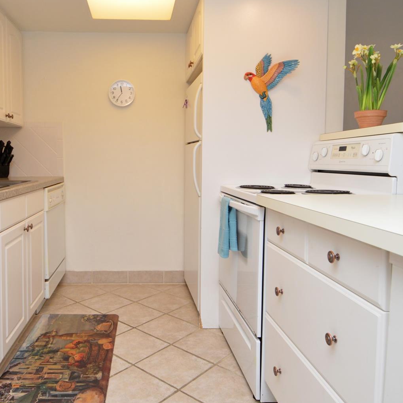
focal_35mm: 24
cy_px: 200
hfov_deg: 63.3
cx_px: 133
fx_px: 316
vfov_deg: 65.0
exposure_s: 1/60
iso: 400
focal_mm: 12
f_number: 4
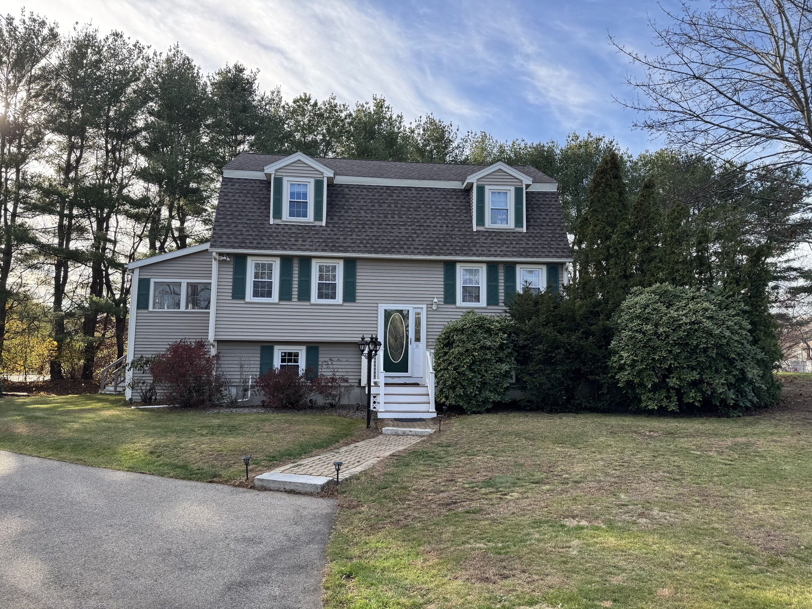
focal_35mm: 24
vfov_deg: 56.8
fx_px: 563
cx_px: 406
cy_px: 304
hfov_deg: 71.6
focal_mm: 6.76
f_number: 1.78
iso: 80
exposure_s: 1/853
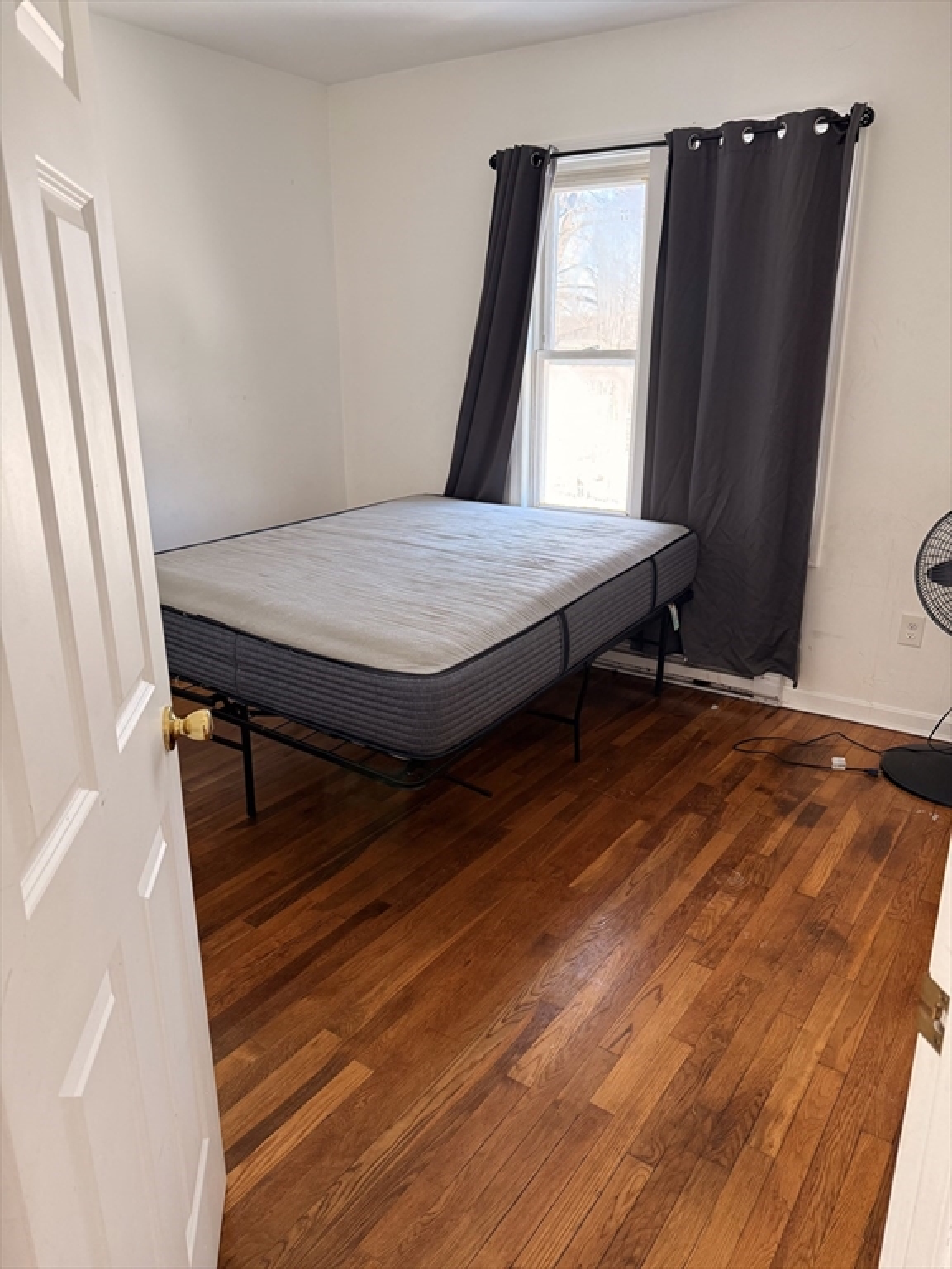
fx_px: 880
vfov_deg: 71.6
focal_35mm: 24
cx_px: 476
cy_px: 634
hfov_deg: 56.8
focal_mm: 6.76
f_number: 1.78
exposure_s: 1/120
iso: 200
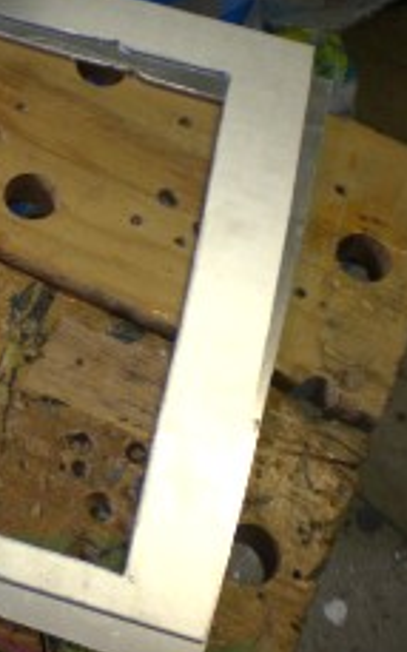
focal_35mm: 66
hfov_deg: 18.4
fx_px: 1172
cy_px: 288
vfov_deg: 31.0
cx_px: -120
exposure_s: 1/80
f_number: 3.1
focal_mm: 6.3
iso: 200
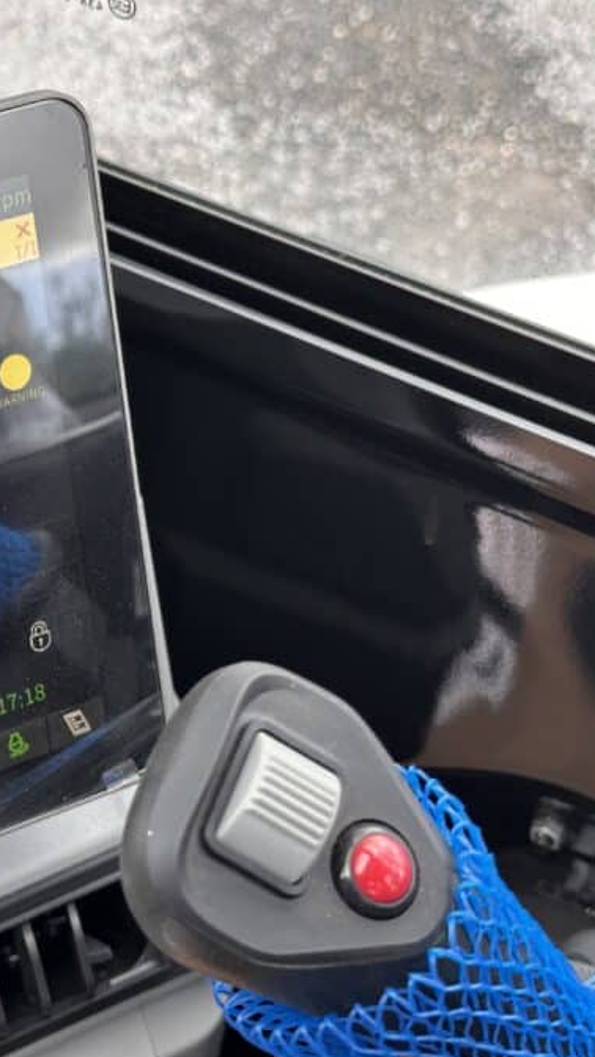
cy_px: 529
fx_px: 1963
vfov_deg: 30.2
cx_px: 13
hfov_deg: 16.9
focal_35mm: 70
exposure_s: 1/121
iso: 64
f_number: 1.78
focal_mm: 6.86
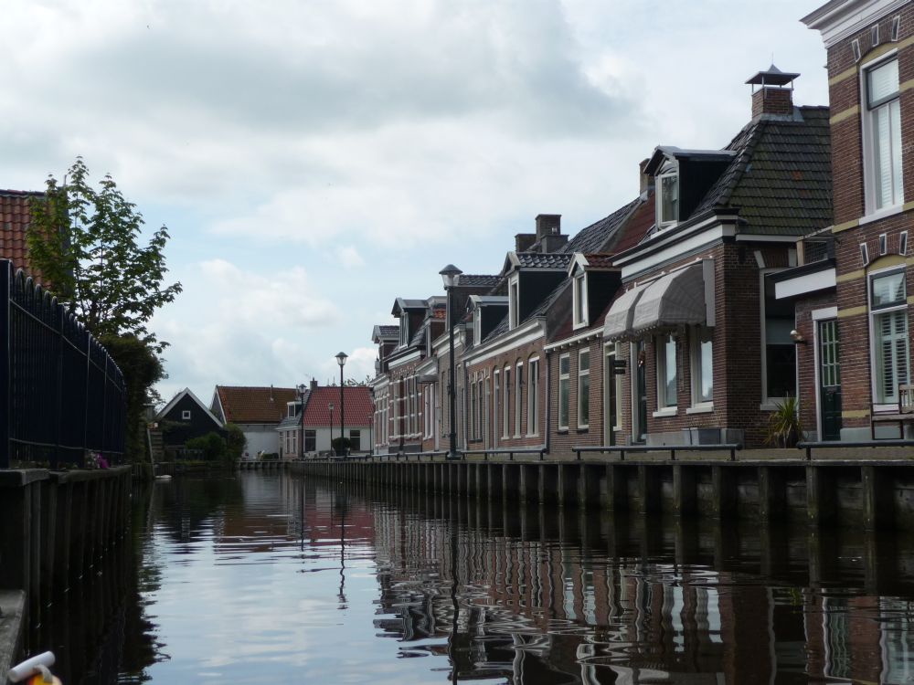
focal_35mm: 55
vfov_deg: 26.6
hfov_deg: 34.9
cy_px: 342
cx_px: 457
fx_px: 1452
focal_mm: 9.3
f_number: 4.3
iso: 100
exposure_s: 1/800
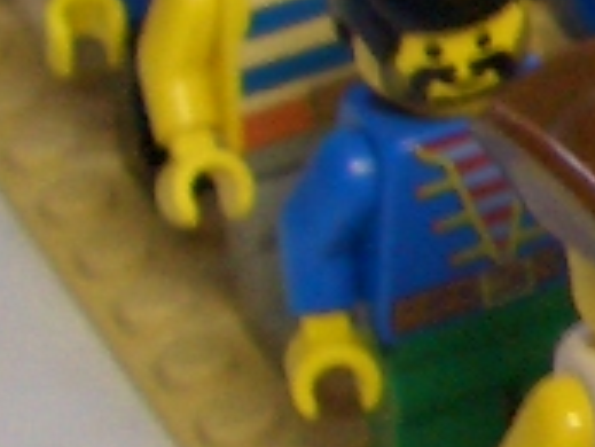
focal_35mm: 259
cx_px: 1455
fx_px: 4455
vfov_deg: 5.7
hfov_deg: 7.2
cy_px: 275
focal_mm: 5.8
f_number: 2.6
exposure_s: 1/8
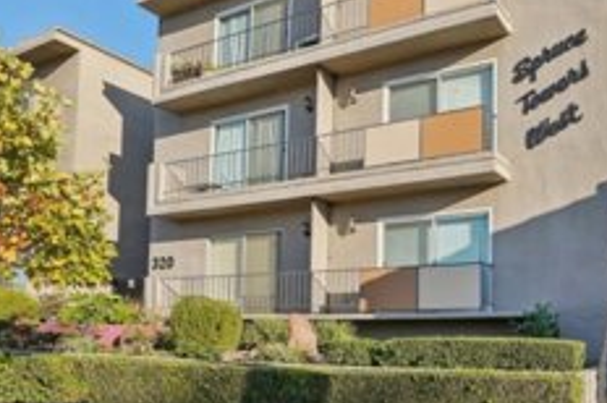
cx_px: 400
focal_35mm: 28
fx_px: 471
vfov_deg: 45.8
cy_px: 149
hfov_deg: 64.0
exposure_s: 1/640
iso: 400
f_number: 8
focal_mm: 16
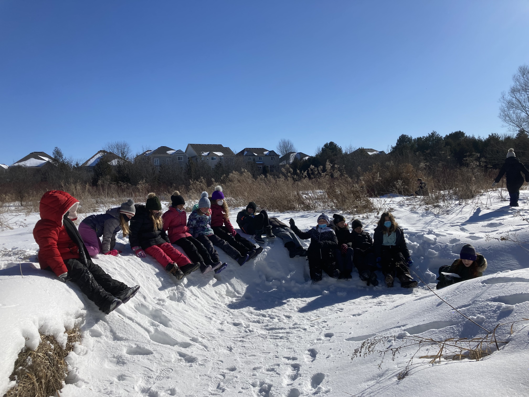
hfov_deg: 63.4
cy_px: 198
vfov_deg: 49.7
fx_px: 428
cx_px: 264
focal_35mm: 28
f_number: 1.8
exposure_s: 1/4808
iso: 20
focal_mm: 3.99
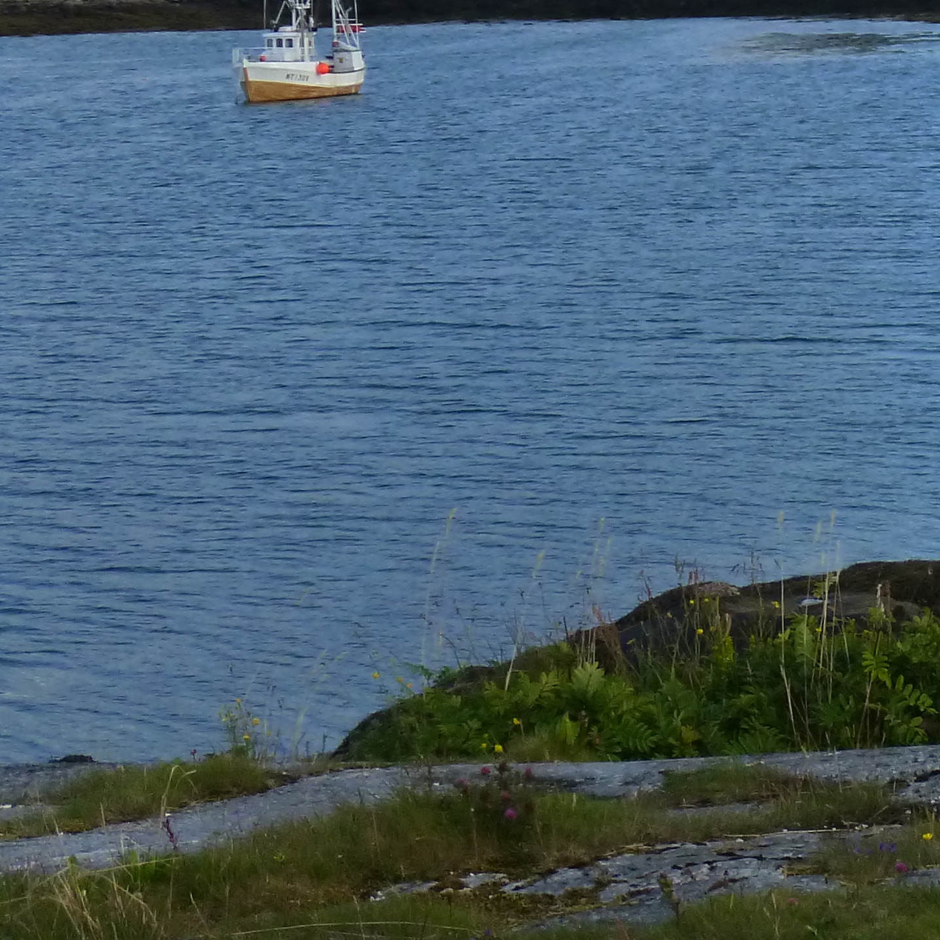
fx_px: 3902
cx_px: 1382
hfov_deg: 13.0
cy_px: -139
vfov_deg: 13.4
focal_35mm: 127
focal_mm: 8
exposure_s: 1/320
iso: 160
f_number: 3.9
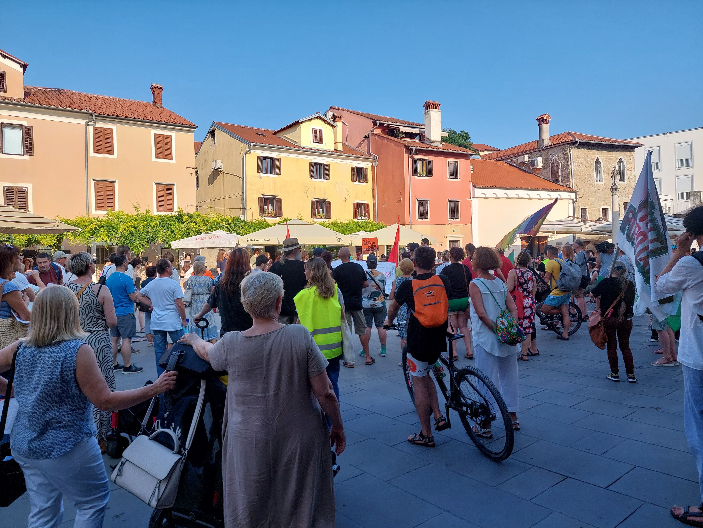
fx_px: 508
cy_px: 264
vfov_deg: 54.9
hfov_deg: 69.4
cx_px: 352
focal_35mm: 25
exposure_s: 1/1145
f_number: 1.8
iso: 40
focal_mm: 5.23
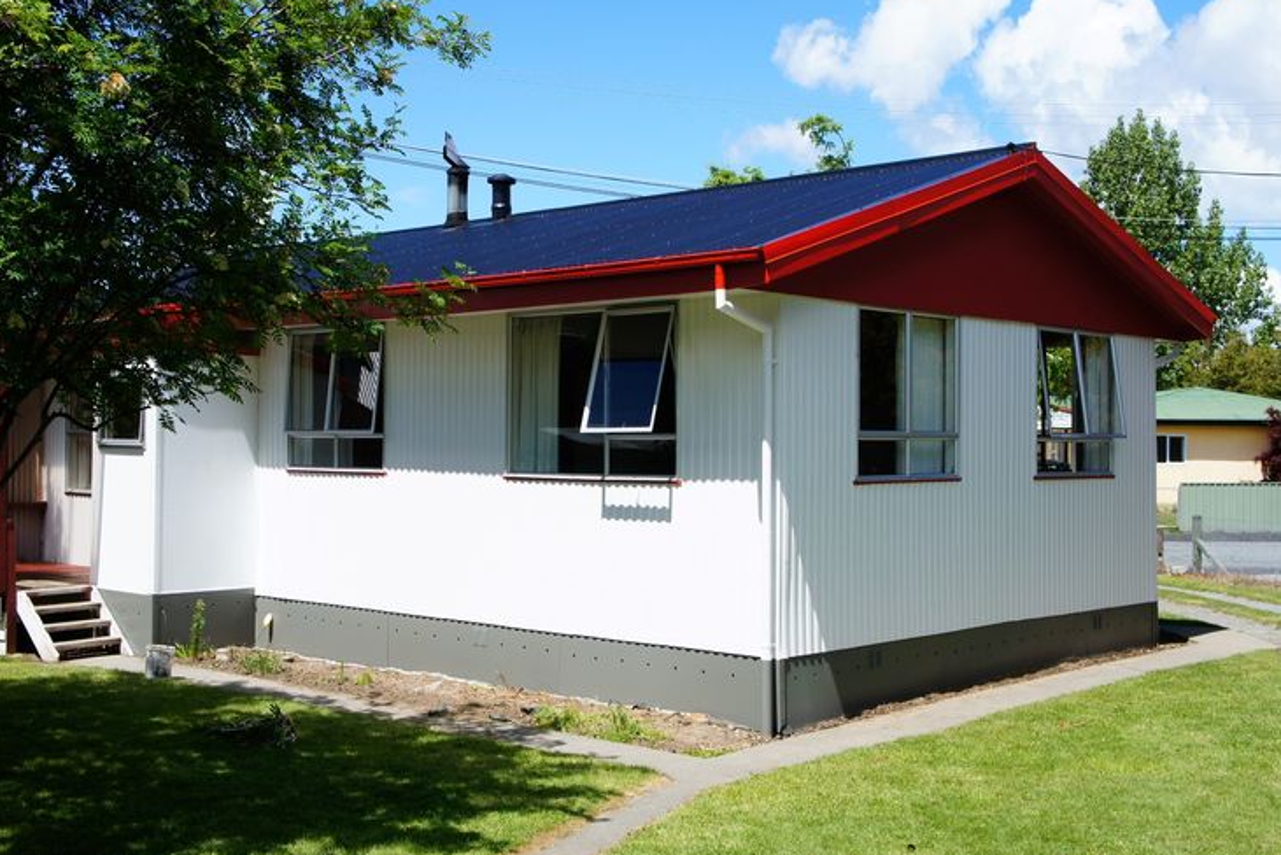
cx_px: 638
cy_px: 433
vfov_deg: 31.5
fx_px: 1514
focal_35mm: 43
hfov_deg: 45.9
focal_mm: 27
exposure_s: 1/500
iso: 200
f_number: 8
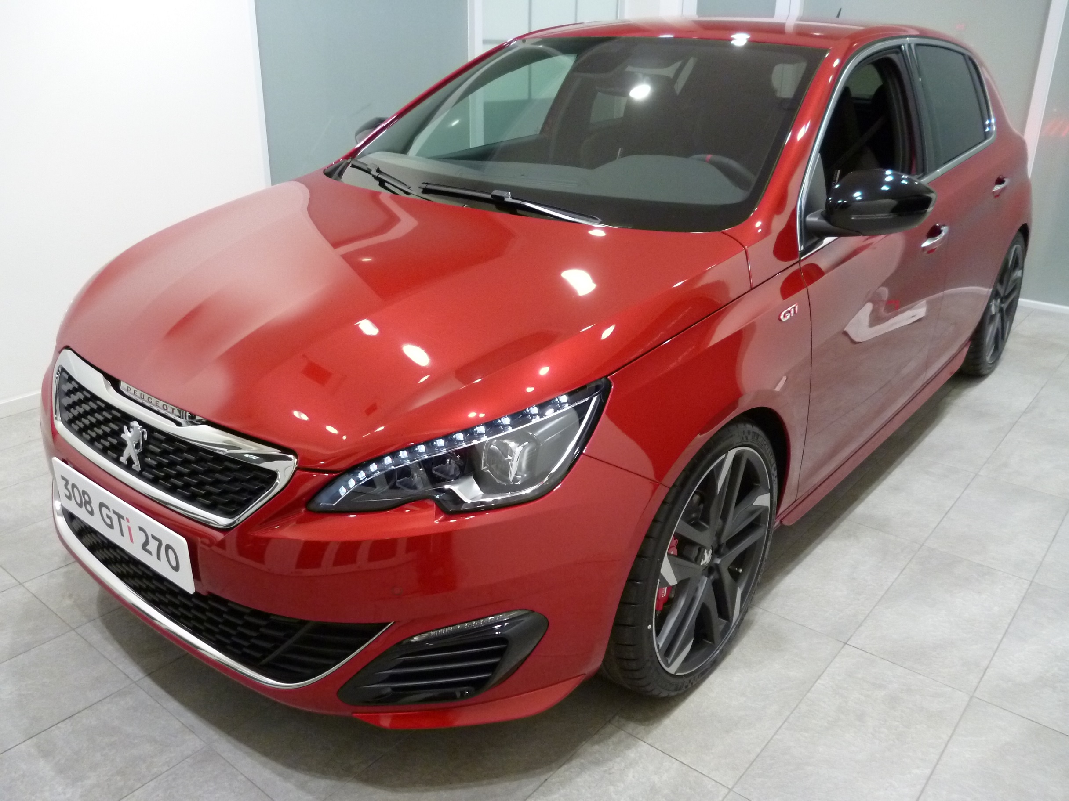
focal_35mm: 28
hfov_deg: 63.4
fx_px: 865
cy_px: 400
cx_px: 534
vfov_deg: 49.7
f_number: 3.1
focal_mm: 5
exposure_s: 1/40
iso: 400
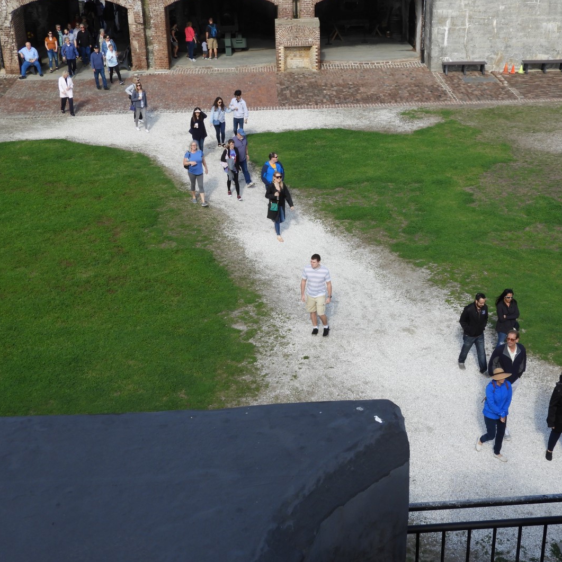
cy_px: 281
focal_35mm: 54
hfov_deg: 31.6
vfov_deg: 31.6
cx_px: 320
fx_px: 992
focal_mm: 8.1
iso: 100
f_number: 4
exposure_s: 1/800
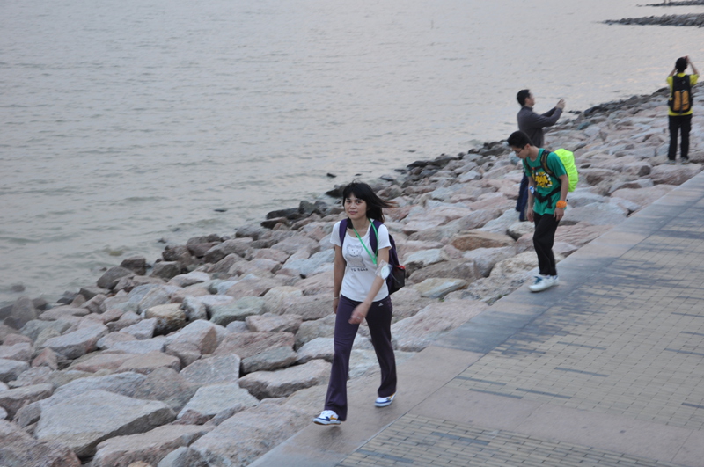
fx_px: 1172
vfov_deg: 22.6
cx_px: 352
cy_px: 234
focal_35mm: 60
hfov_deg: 33.4
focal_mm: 40
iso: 400
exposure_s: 1/50
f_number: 6.3
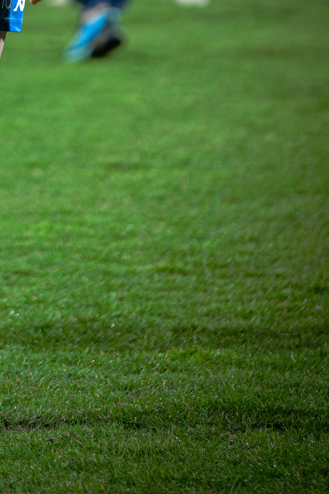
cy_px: -136
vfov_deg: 4.3
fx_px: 6601
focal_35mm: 481
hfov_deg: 2.9
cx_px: -59
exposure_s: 1/1000
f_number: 2.8
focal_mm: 180
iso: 5000
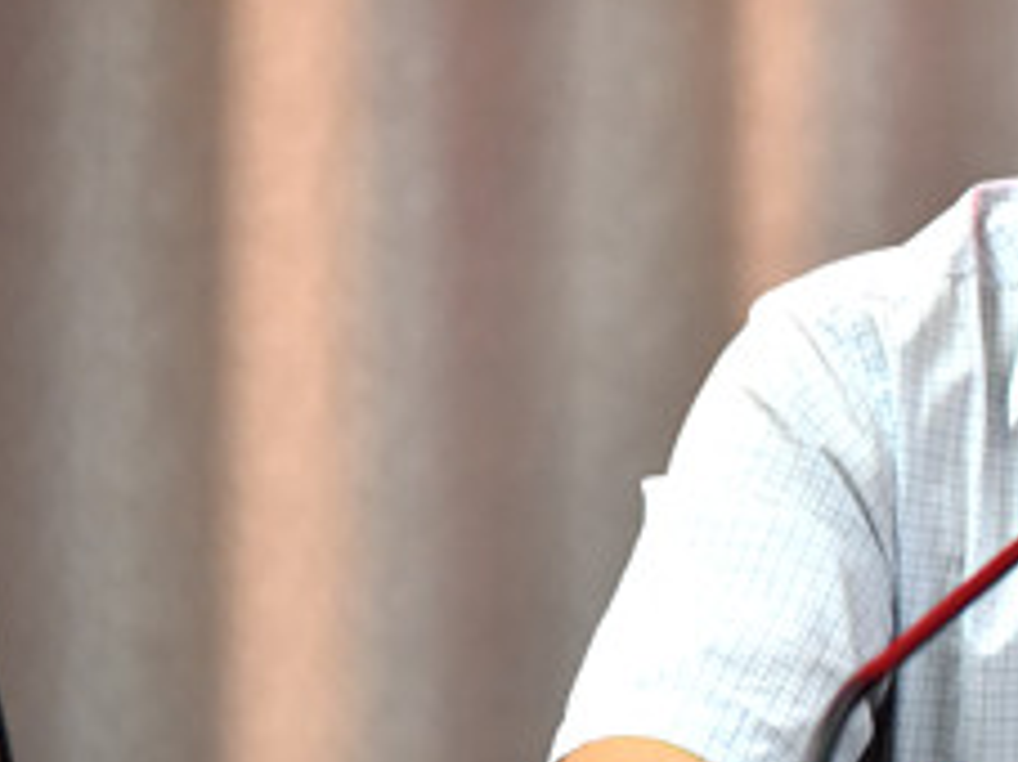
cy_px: 231
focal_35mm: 332
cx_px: 1440
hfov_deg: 5.9
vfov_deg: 4.5
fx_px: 9758
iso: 2500
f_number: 4
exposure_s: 1/160
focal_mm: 112
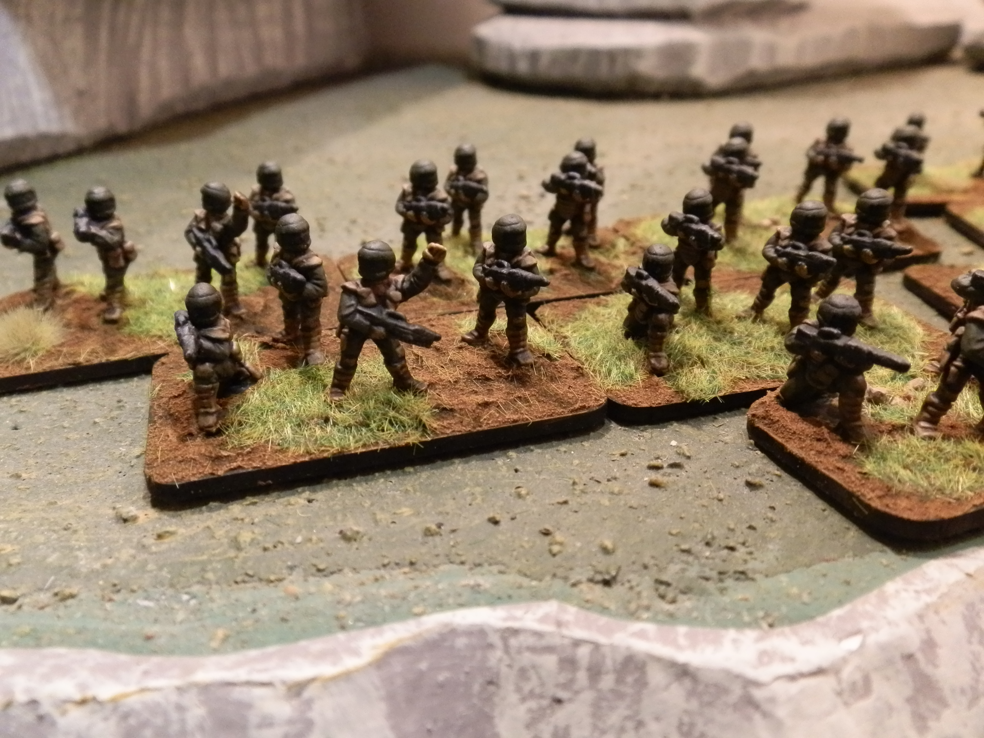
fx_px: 796
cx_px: 492
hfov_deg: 63.4
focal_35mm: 28
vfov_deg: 49.7
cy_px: 369
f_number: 3.1
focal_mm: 5
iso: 400
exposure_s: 1/60
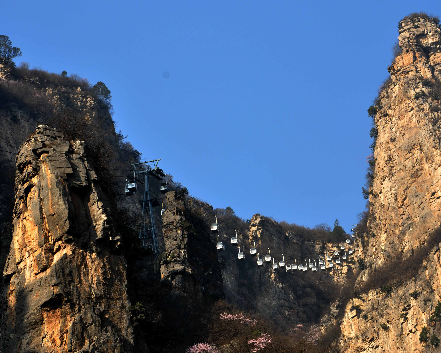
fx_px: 1775
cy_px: 176
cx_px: 254
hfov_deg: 14.2
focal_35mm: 136
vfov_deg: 11.3
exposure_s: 1/125
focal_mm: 80
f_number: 11
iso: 200
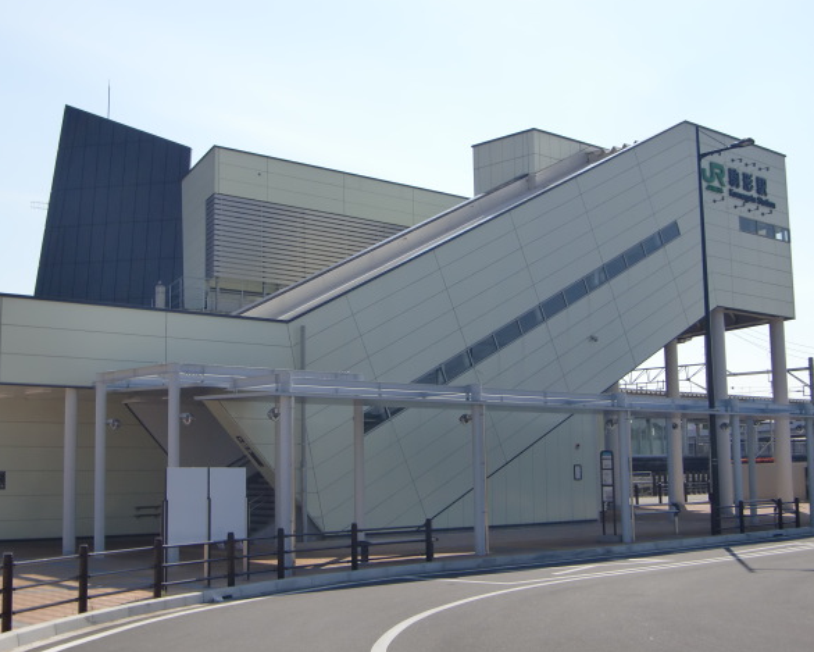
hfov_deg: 38.0
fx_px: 1181
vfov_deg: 30.8
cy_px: 324
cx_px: 374
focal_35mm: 49
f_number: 8.8
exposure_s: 1/160
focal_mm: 8.2
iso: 64
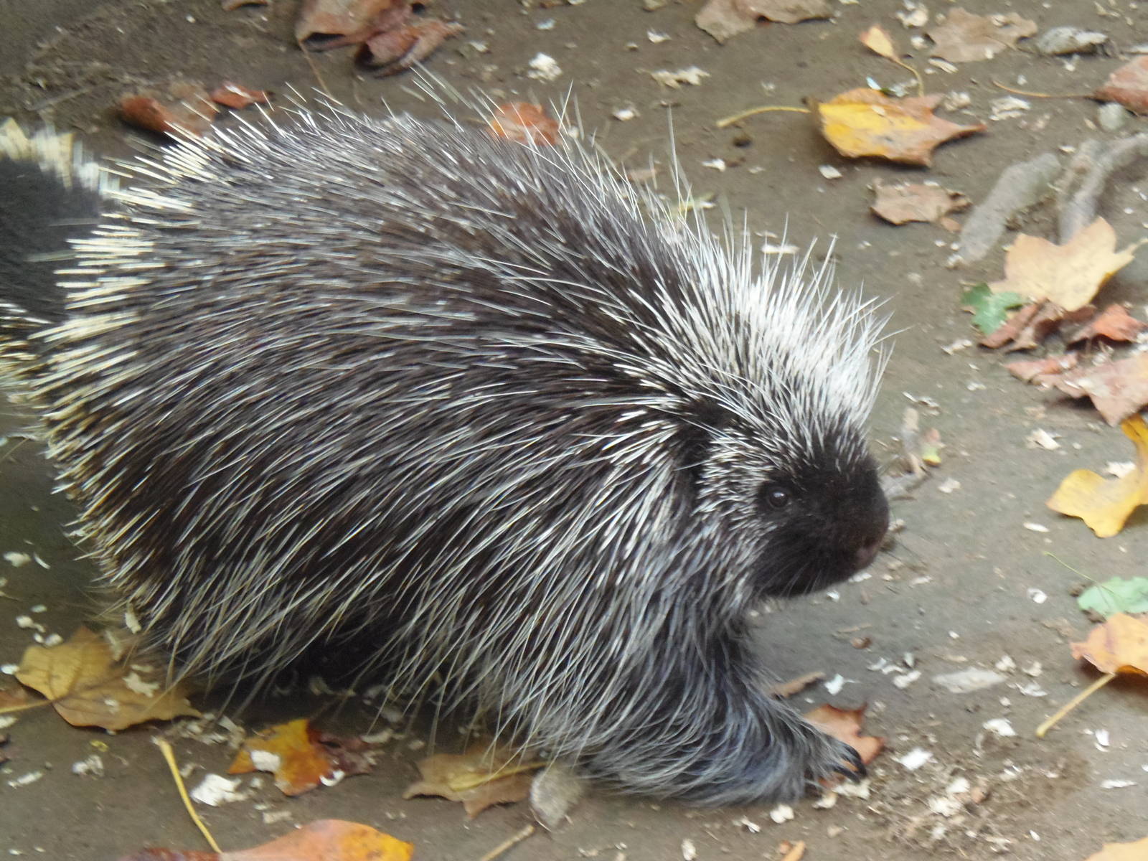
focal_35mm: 211
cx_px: 574
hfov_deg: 9.4
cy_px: 430
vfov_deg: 7.0
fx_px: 6998
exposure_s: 1/40
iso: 400
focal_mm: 39.2
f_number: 5
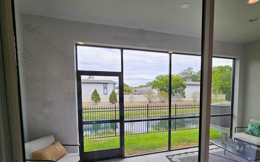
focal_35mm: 16
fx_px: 113
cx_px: 141
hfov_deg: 97.6
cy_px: 99
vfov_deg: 70.3
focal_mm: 2.2
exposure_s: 1/359
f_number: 2.2
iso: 50
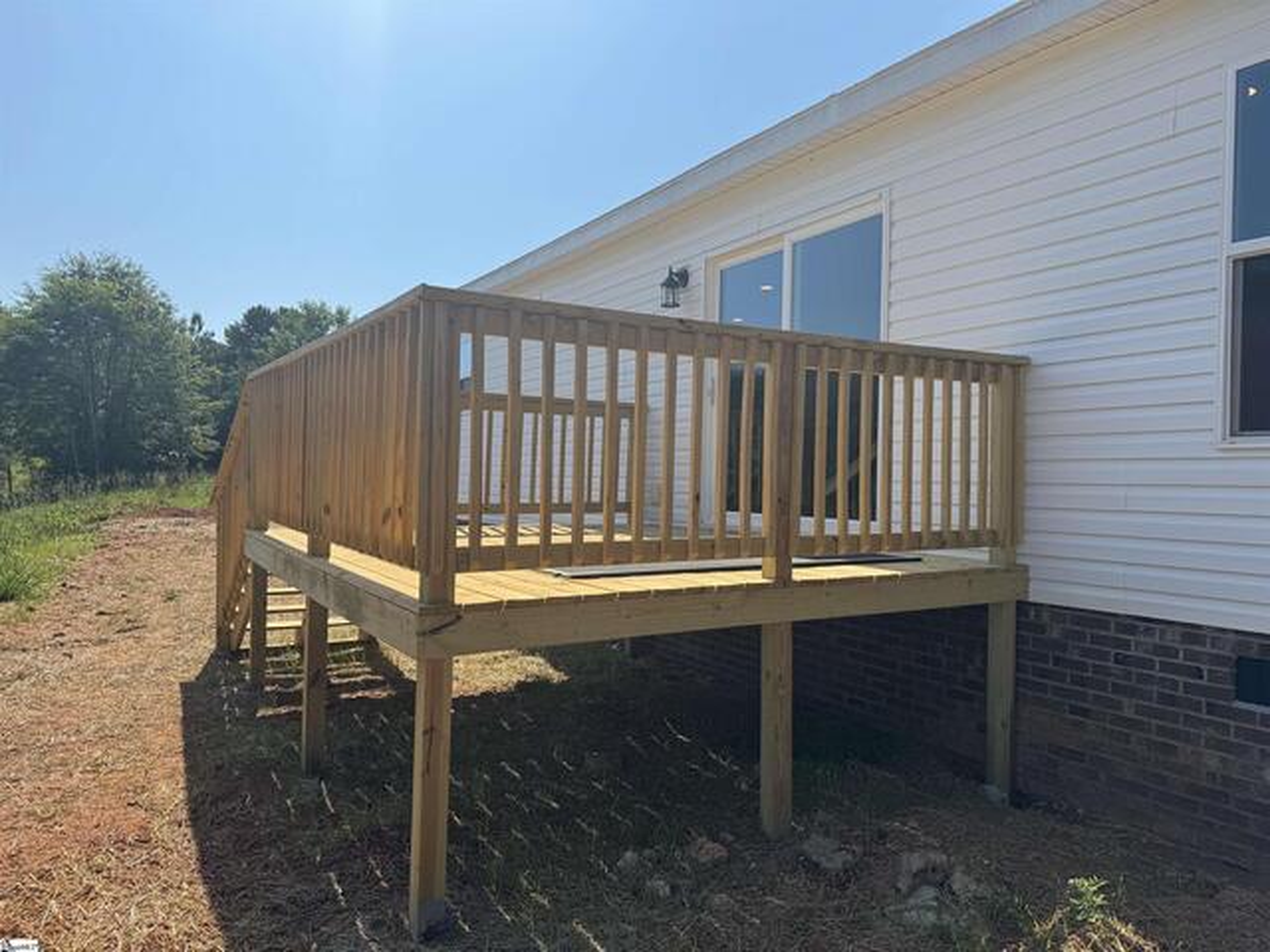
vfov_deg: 56.8
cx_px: 635
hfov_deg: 71.6
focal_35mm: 24
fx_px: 881
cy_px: 476
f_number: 1.78
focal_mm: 6.76
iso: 80
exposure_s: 1/4950
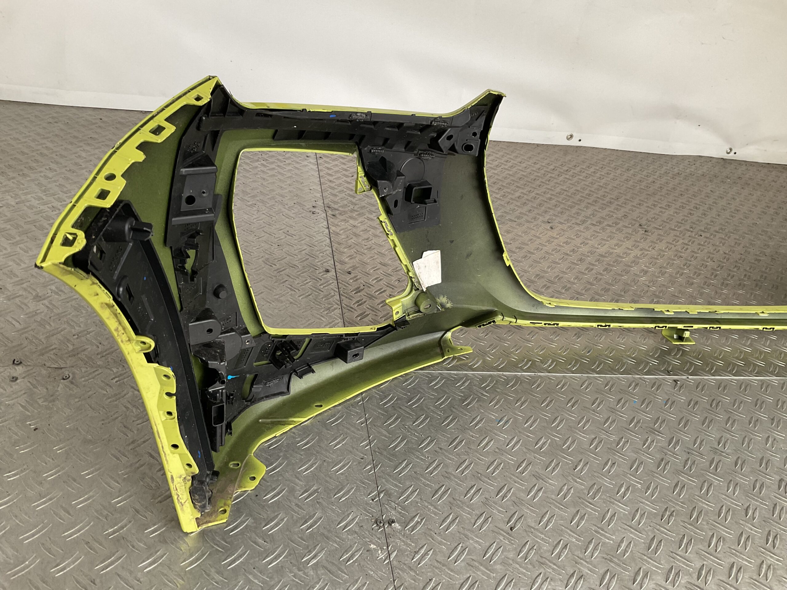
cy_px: 295
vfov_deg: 48.2
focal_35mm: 29
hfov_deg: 61.7
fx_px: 659
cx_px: 394
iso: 50
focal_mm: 3
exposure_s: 1/50
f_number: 1.8
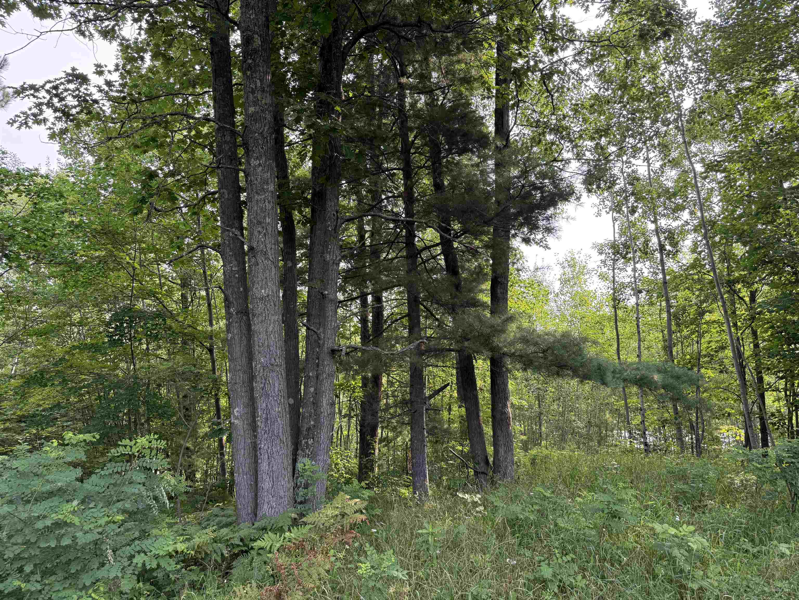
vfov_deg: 56.8
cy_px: 300
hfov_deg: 71.6
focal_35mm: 24
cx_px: 400
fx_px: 554
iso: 100
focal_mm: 6.76
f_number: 1.78
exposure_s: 1/277
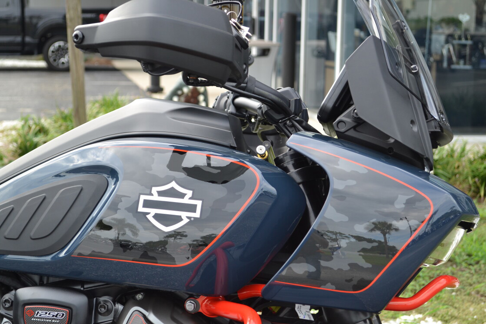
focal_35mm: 71
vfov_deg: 19.2
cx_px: 240
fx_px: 959
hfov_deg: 28.4
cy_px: 157
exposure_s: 1/125
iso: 220
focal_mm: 44
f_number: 5.6
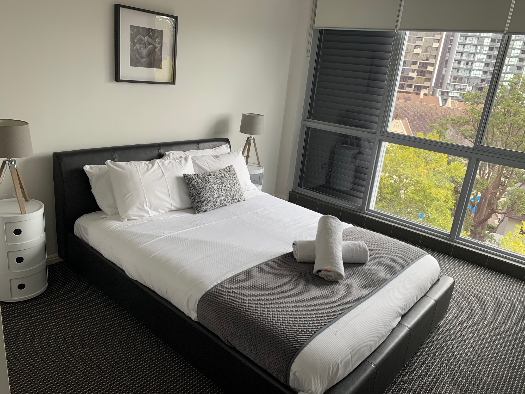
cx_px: 262
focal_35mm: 26
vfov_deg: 53.1
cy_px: 197
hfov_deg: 67.3
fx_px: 394
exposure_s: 1/121
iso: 50
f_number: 1.8
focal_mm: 4.25
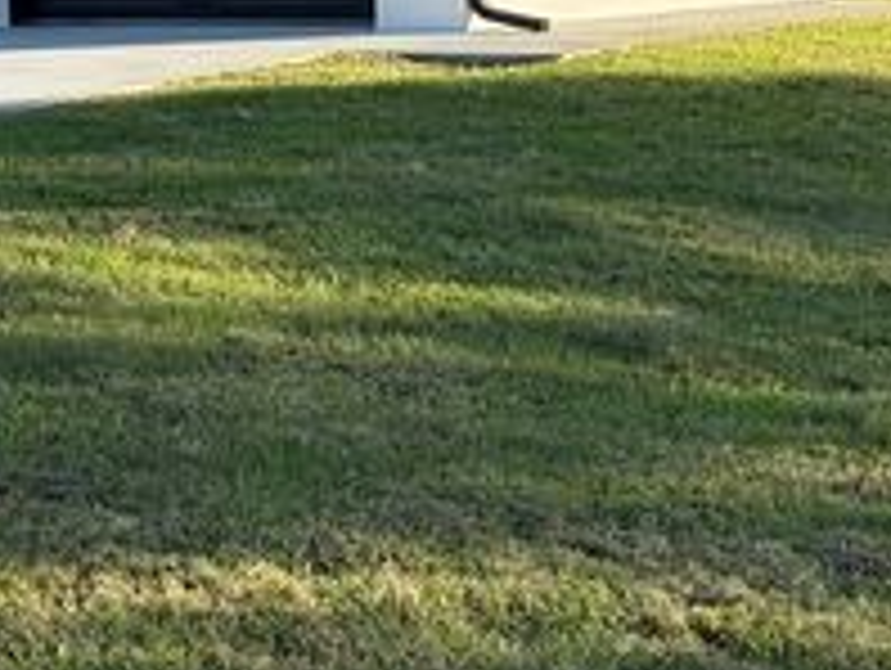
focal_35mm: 121
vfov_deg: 12.1
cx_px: -117
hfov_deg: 15.8
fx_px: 3118
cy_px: -79
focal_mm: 6.76
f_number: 1.78
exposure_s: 1/2494
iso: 80
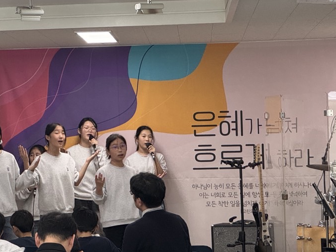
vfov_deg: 10.2
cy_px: 110
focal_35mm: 146
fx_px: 1417
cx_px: 39
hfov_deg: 13.4
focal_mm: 9
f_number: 2.8
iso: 320
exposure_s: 1/120
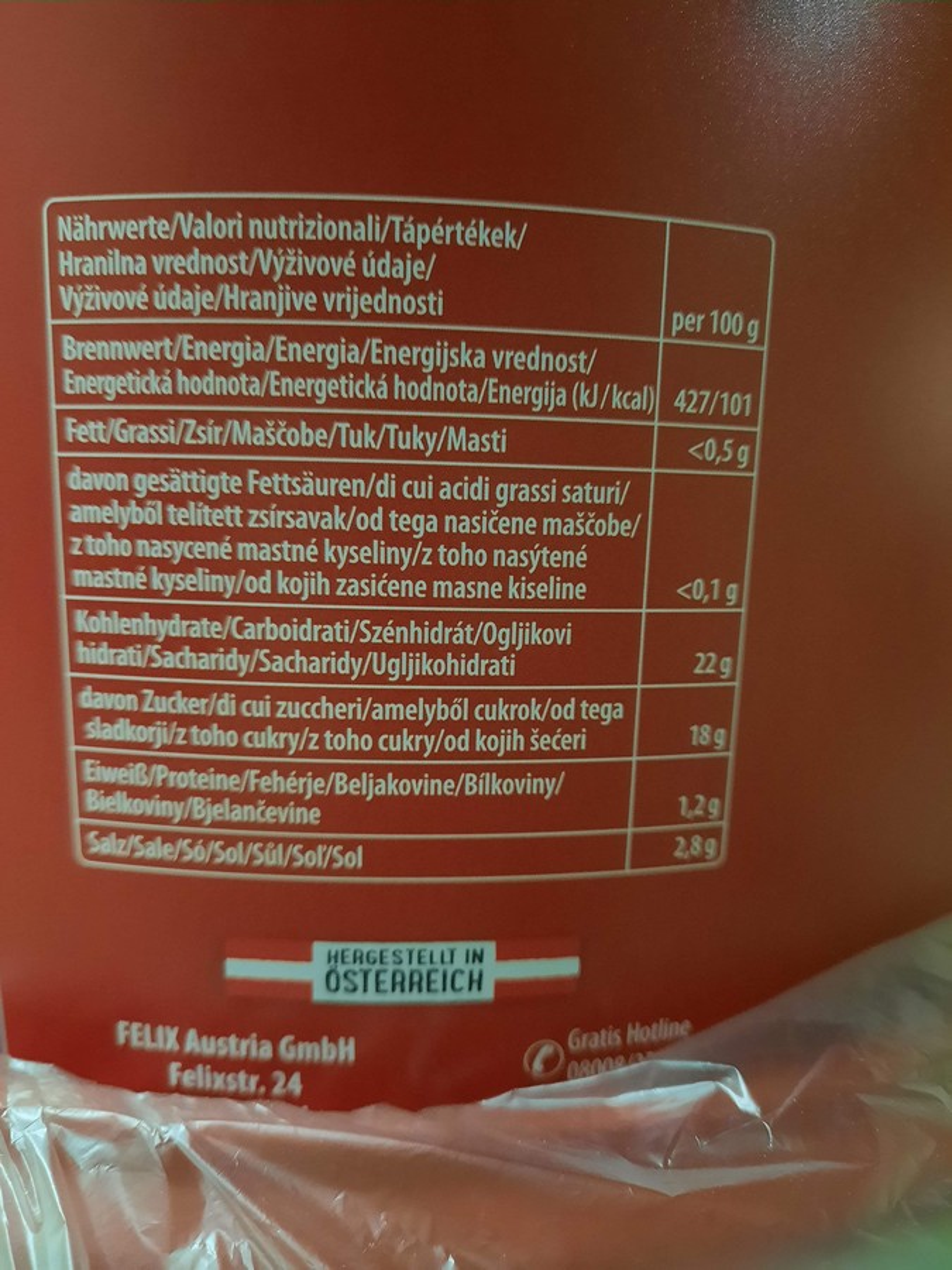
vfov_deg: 69.4
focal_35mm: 25
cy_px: 635
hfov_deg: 54.9
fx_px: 917
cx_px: 476
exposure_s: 1/17
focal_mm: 4.6
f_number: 2
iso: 1000
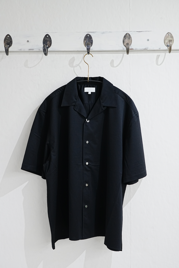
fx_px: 328
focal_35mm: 44
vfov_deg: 44.5
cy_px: 134
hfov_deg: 30.5
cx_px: 90
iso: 1600
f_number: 9
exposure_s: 1/30
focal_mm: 44
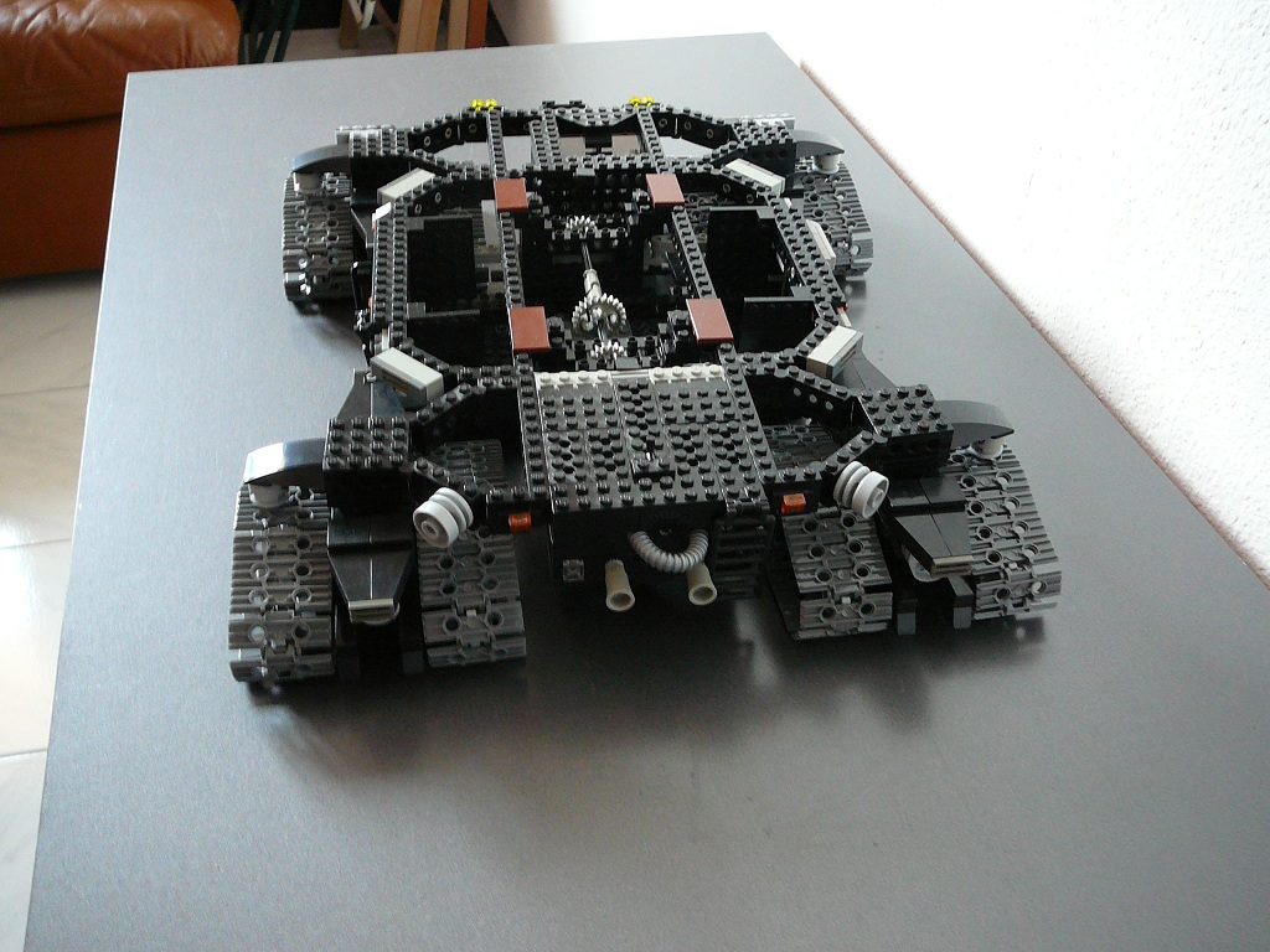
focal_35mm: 35
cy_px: 476
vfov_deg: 40.7
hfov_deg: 52.6
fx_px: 1284
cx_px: 635
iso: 200
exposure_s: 1/8
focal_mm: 5.2
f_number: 2.8
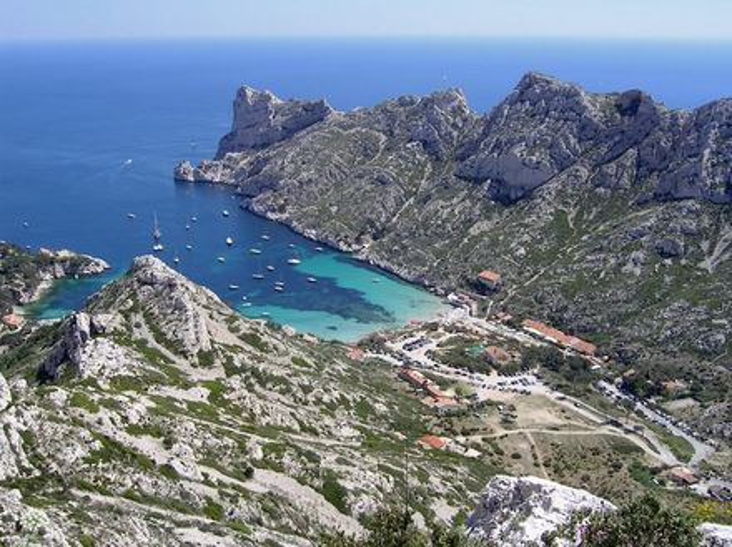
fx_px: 760
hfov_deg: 51.4
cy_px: 274
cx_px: 366
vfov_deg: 39.6
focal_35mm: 36
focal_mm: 5.6
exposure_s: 1/338
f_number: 4.8
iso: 50
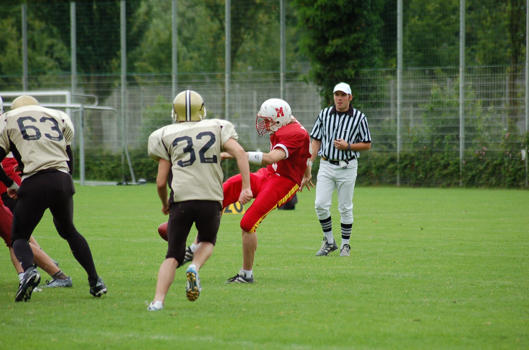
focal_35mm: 292
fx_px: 4290
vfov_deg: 4.7
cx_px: 264
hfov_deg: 7.1
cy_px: 175
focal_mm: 195
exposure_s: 1/800
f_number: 5
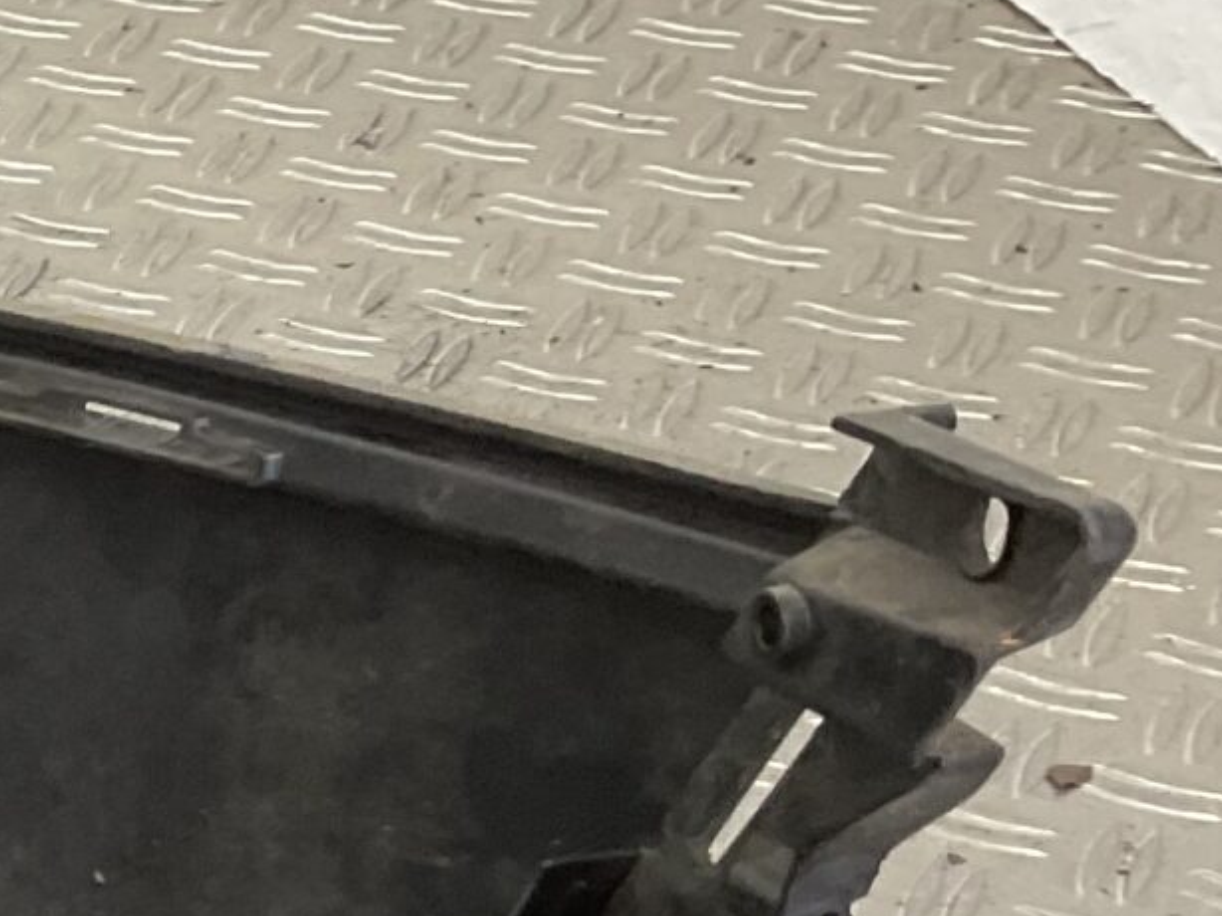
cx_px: -1186
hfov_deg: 13.9
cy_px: 974
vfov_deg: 12.1
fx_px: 4270
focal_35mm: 121
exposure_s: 1/100
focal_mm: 3
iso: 32
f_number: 1.8
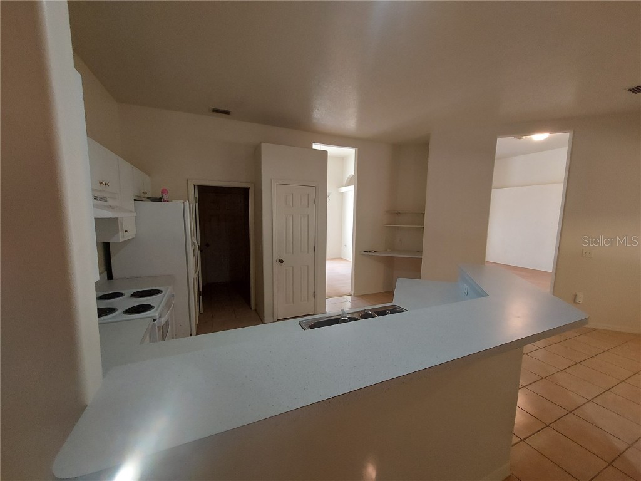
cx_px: 320
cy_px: 240
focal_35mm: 13
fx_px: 241
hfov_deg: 106.2
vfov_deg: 89.9
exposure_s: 1/60
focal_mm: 1.74
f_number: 2.2
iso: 250
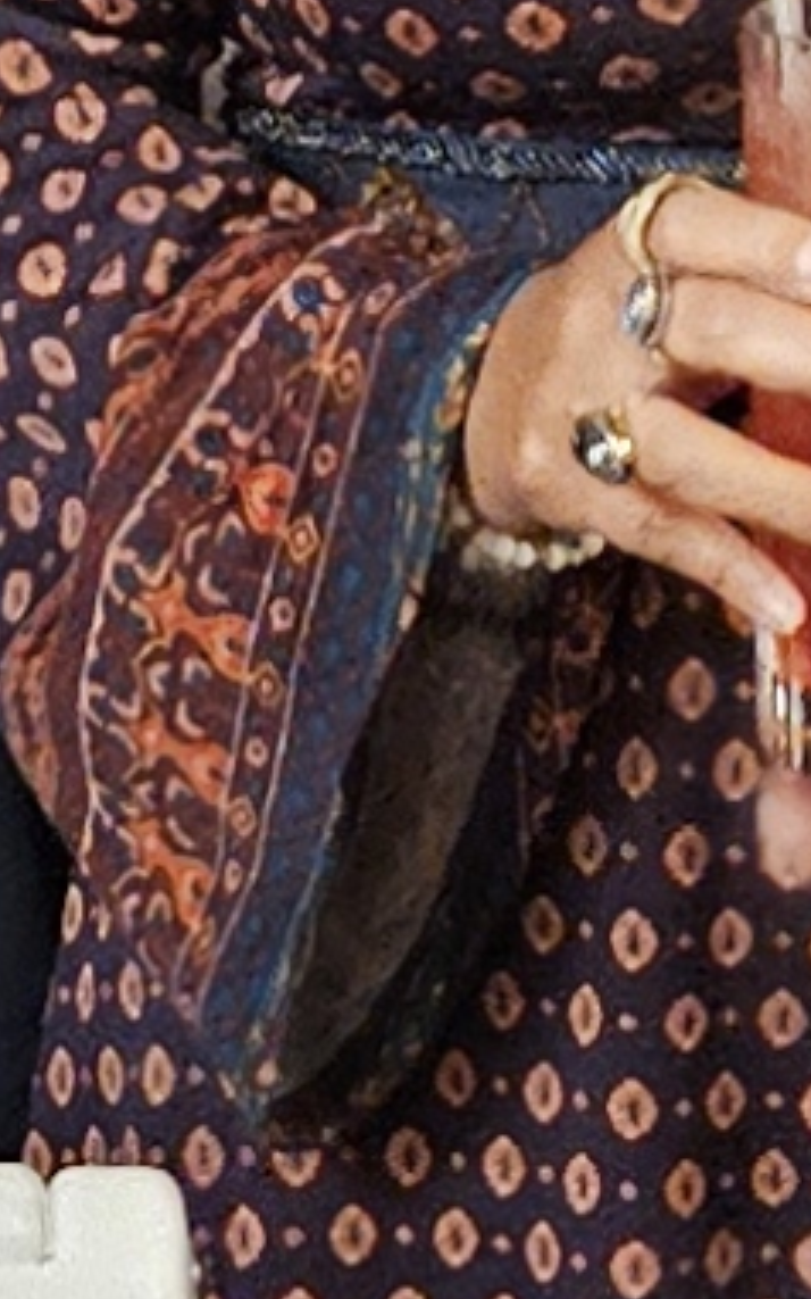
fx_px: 9057
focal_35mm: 256
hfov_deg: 5.1
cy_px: -10
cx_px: 17
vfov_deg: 8.2
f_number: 1.8
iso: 640
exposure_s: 1/24
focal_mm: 5.4
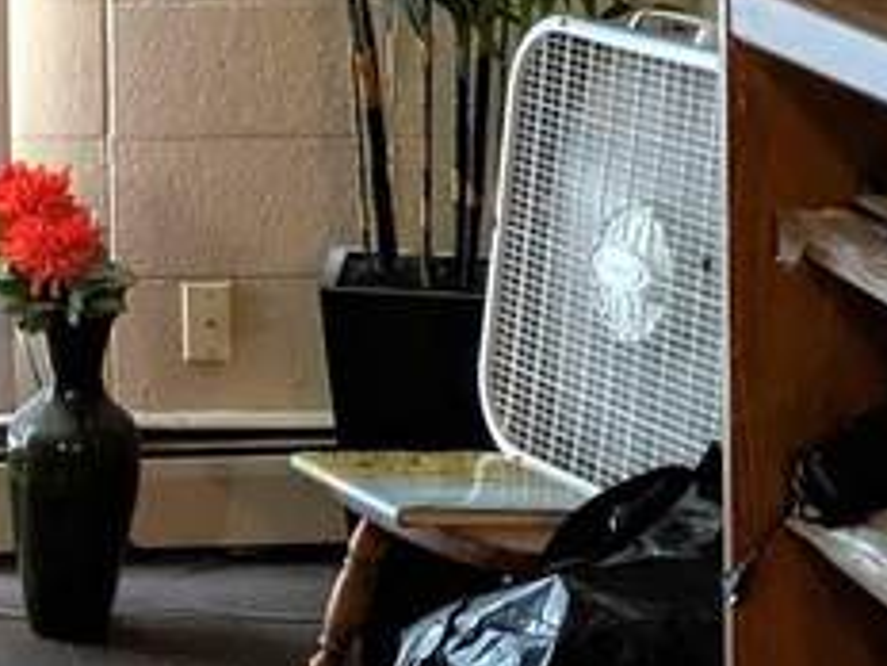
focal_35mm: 138
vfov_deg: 10.2
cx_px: -390
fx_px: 3536
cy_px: -478
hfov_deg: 13.6
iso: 122
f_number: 1.89
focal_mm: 5.43
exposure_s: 1/30
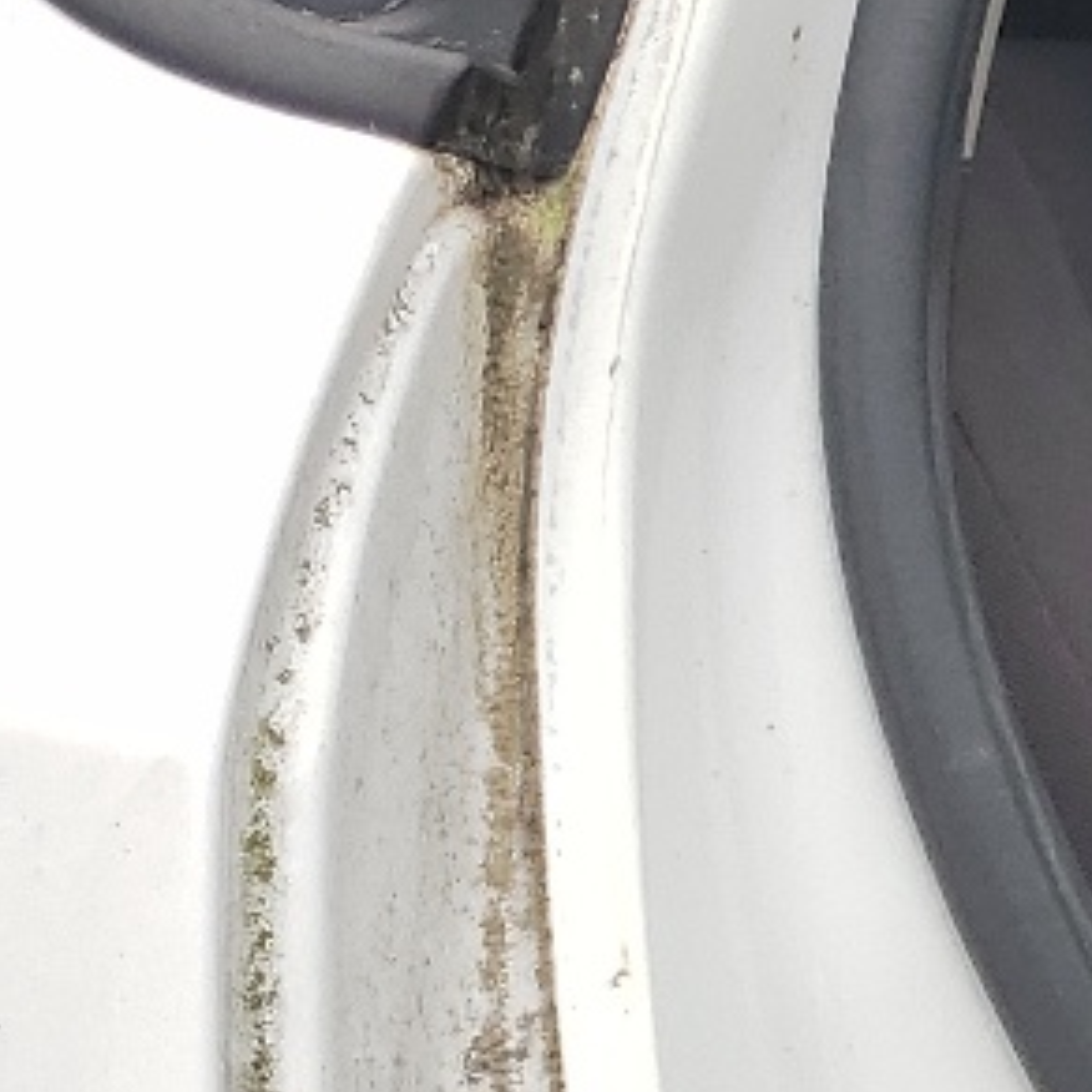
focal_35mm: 126
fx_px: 4497
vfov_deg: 13.8
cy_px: 894
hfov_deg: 11.1
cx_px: 2831
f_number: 1.5
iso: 50
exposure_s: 1/667
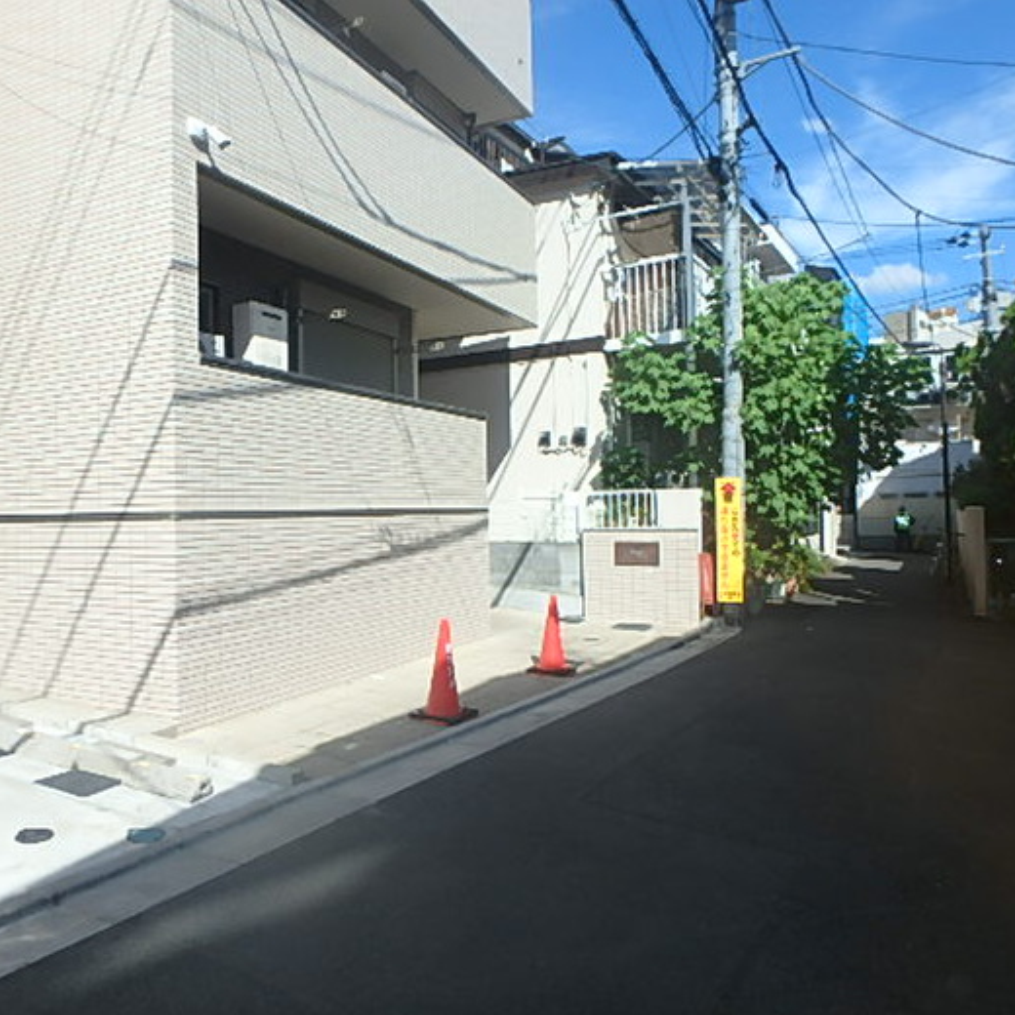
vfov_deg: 62.9
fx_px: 829
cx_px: 459
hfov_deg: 62.8
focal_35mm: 25
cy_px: 510
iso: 125
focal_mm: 3.7
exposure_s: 1/1000
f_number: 3.5
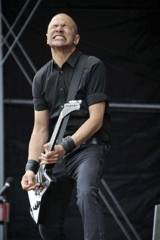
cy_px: 120
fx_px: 2704
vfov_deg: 5.1
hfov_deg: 3.4
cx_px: 80
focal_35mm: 405
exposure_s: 1/160
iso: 250
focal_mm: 270
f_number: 6.3
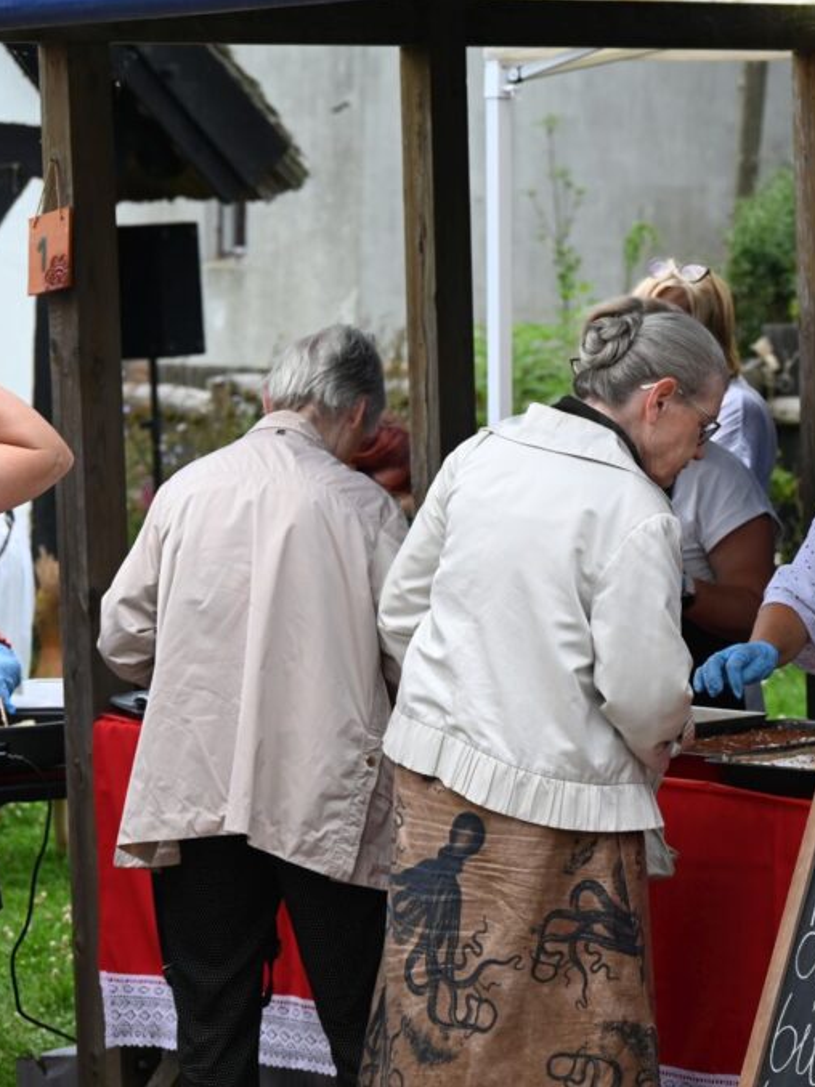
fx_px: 4241
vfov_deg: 14.6
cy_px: 543
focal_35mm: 135
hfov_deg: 10.9
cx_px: 760
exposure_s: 1/640
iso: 640
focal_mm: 93
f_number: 6.3
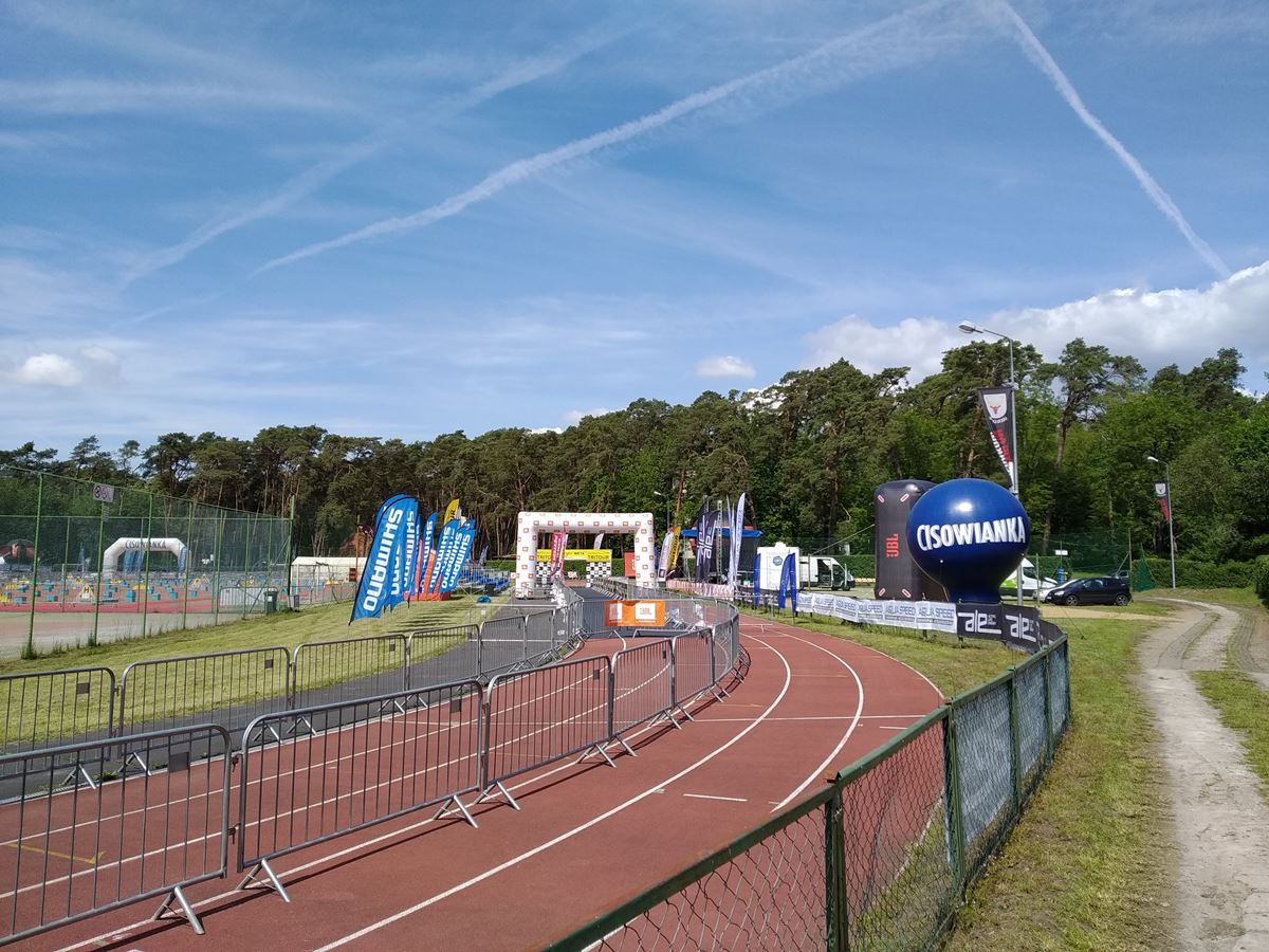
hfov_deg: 67.3
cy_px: 476
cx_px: 634
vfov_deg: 53.1
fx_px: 953
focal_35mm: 26
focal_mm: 3.82
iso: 100
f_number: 2.2
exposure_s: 1/1267
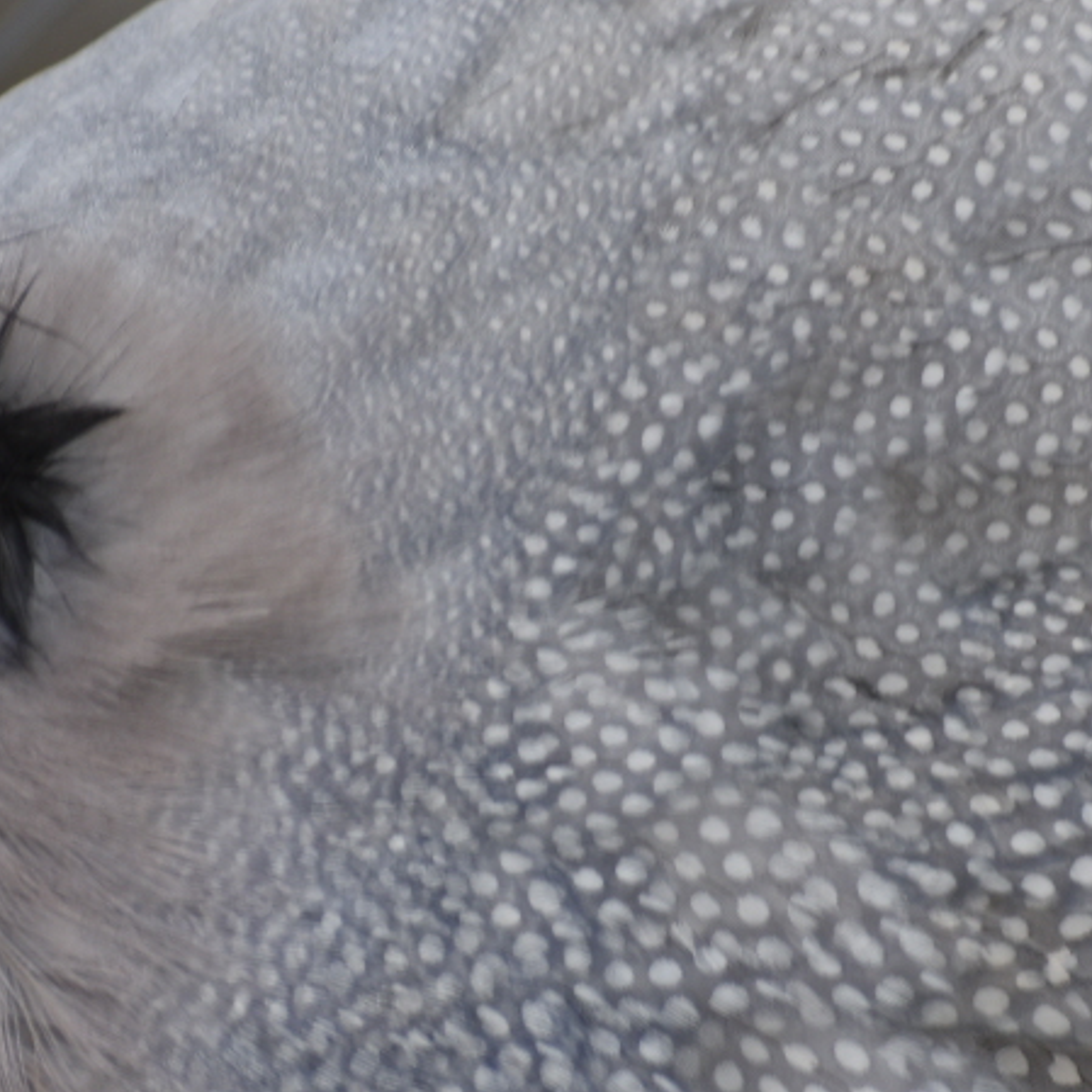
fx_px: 49217
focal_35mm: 1379
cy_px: 732
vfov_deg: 1.3
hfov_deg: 1.3
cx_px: 506
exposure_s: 1/200
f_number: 6.3
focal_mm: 300
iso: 100
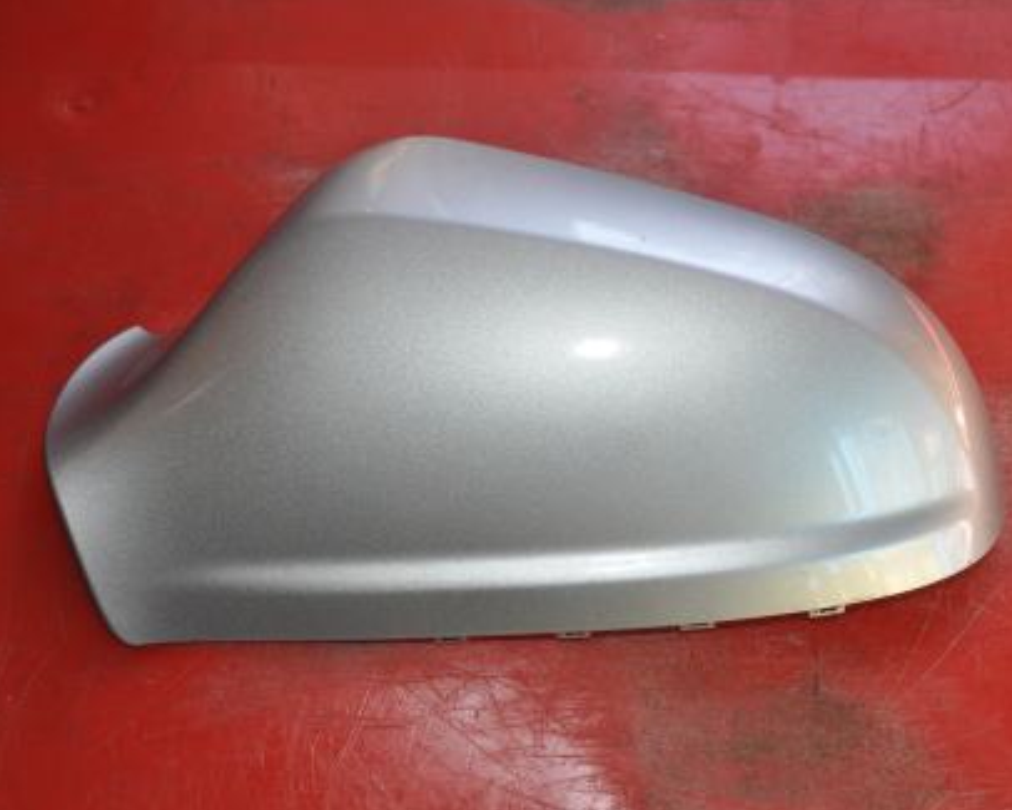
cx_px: 531
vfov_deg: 25.2
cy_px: 406
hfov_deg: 31.2
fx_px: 1815
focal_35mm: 61
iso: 280
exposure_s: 1/125
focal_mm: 35
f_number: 4.5
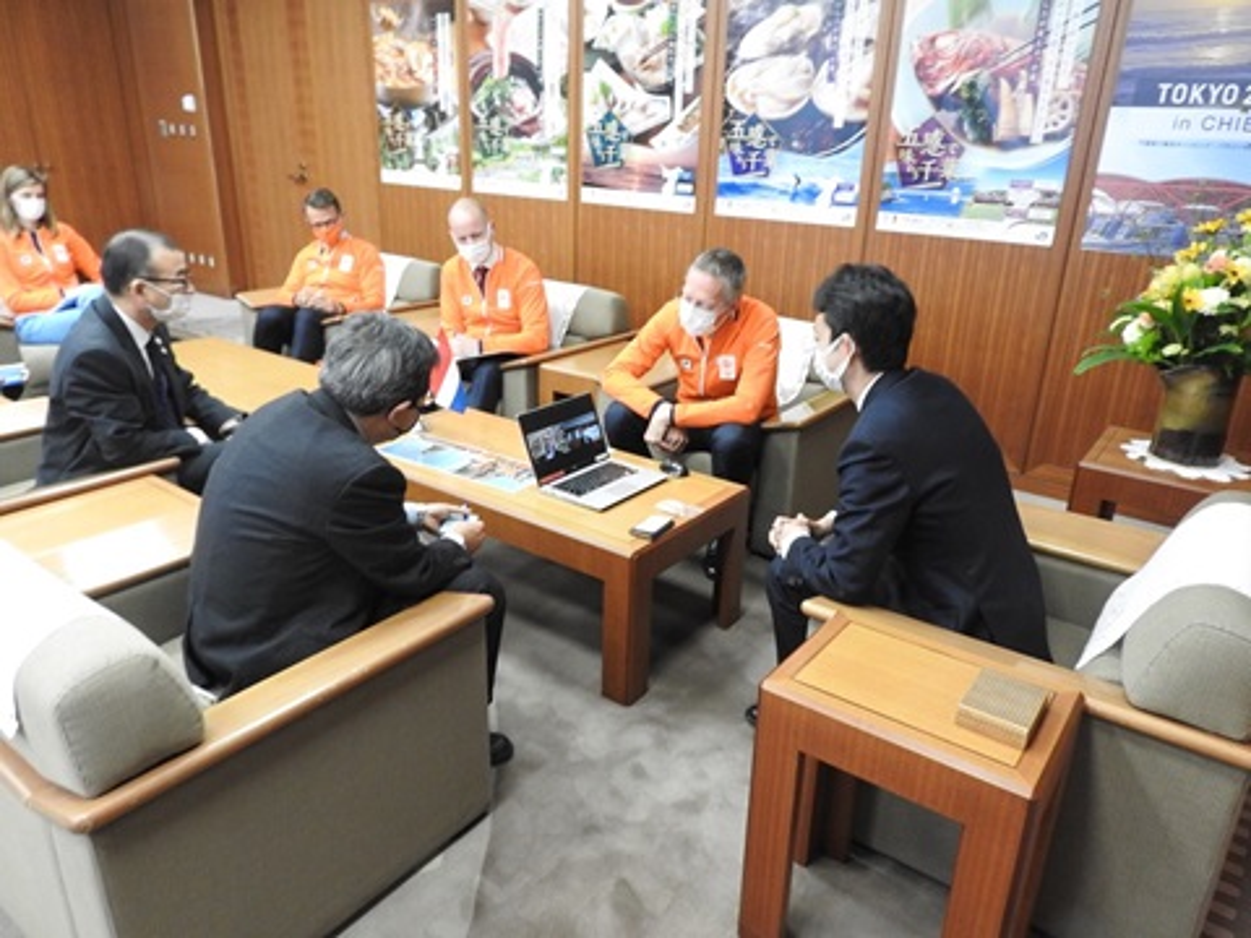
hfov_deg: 71.6
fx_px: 867
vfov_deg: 56.8
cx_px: 626
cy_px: 469
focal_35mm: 24
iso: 400
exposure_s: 1/20
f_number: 3.3
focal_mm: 4.3
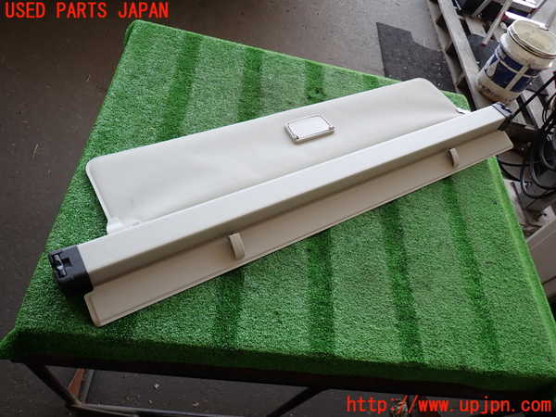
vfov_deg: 54.9
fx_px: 402
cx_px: 278
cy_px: 208
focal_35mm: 25
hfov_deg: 69.4
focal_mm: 4.5
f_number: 2
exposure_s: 1/80
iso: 100
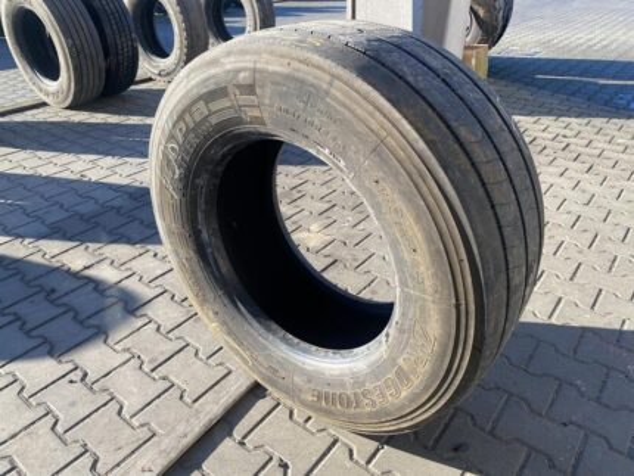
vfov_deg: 53.1
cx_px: 317
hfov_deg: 67.3
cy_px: 238
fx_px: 476
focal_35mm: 26
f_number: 1.8
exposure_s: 1/417
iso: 32
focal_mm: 4.25
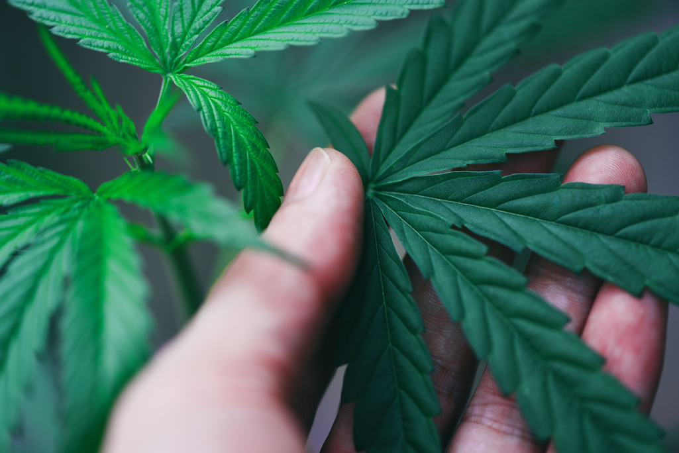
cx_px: 340
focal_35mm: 105
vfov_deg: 13.0
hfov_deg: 19.5
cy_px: 226
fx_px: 1981
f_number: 3.2
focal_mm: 105
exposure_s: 1/320
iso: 125
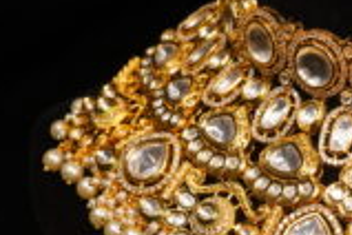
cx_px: 429
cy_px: 163
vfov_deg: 10.9
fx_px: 1232
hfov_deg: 15.6
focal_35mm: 126
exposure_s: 1/200
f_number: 9
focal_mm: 50
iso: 4000
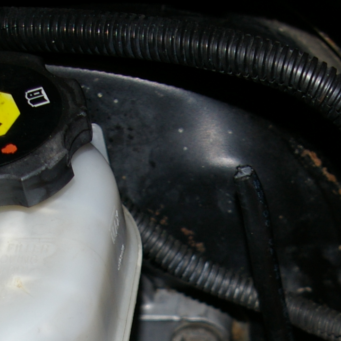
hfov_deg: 12.5
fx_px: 1538
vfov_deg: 12.3
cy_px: 426
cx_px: 333
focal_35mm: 138
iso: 200
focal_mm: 26
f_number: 4
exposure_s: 1/100
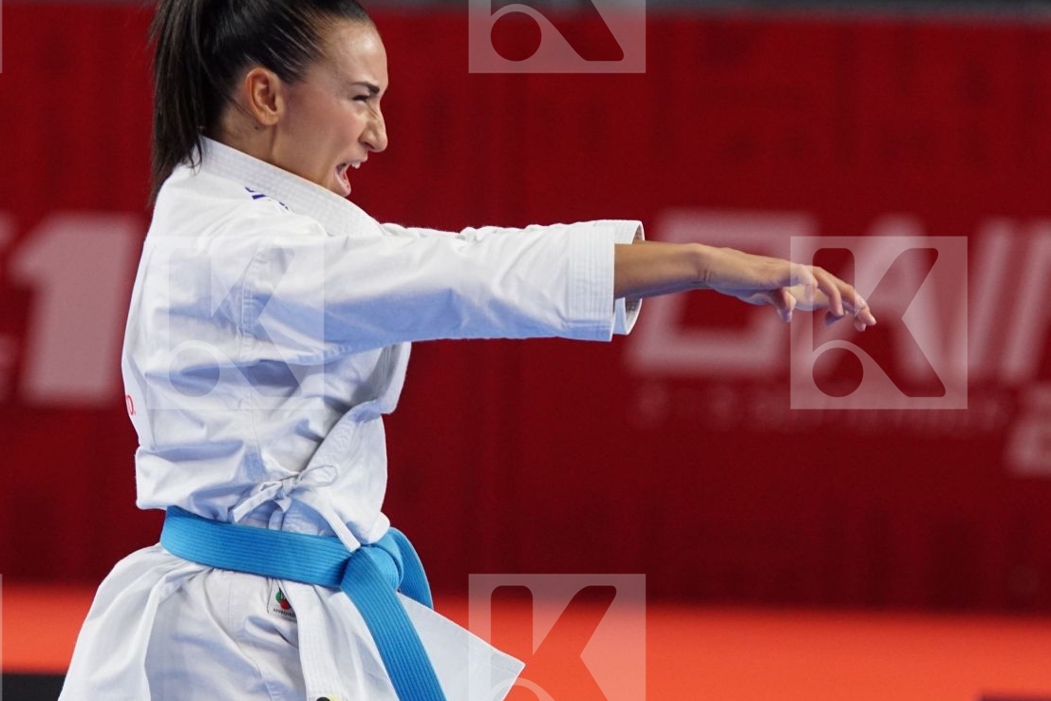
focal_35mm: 439
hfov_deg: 4.7
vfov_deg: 3.1
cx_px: 557
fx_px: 12815
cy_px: 323
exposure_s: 1/400
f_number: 3.2
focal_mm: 180
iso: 1000
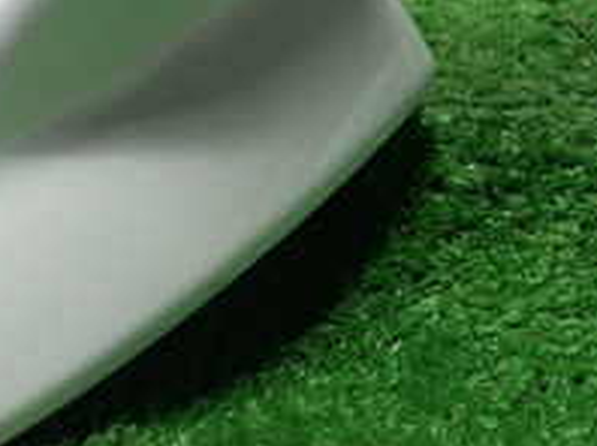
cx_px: -45
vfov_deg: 16.1
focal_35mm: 91
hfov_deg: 20.6
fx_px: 1568
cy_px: 118
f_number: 2.3
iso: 250
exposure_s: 1/125
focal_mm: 5.5
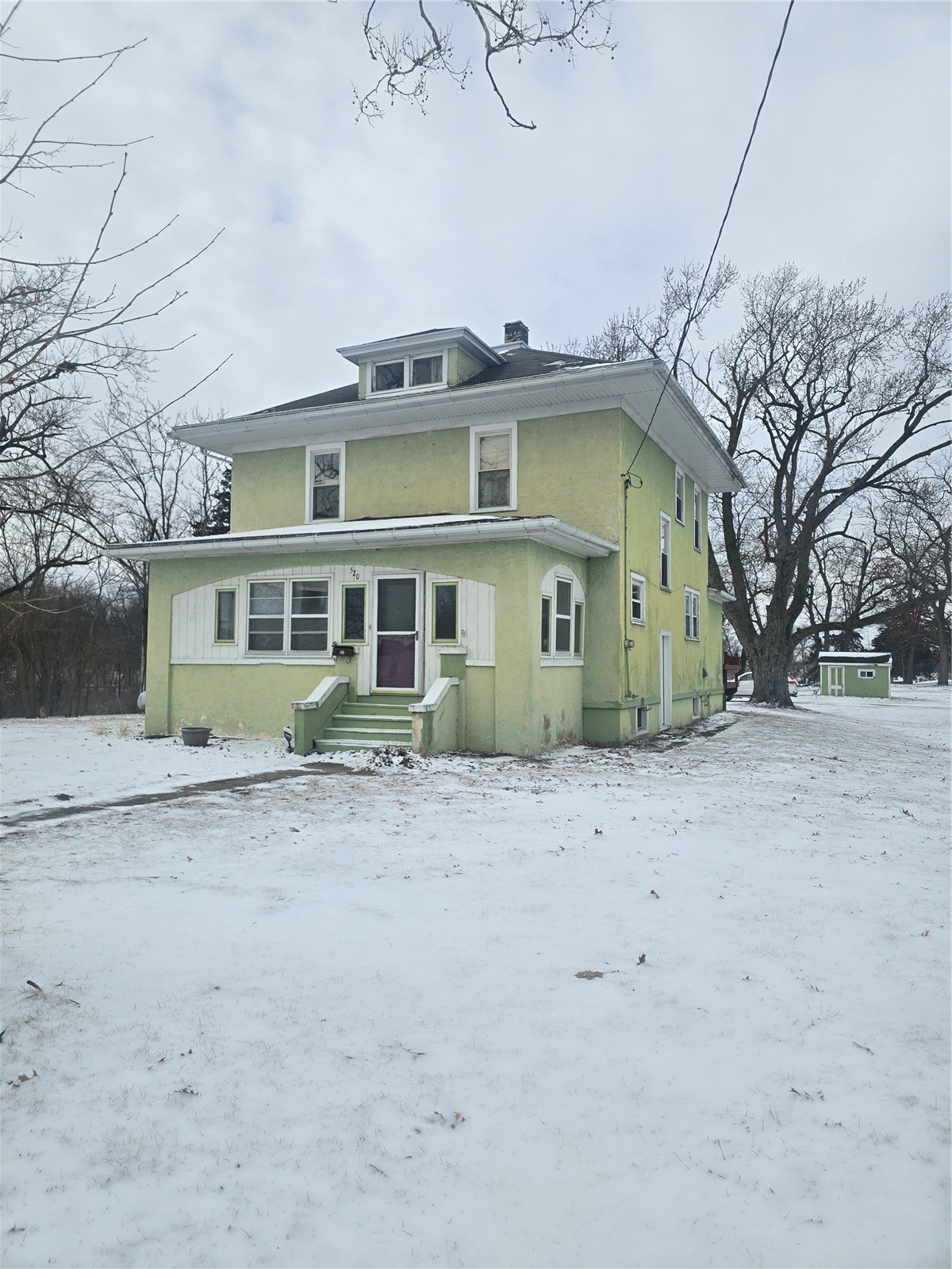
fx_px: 843
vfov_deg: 73.9
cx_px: 476
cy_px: 634
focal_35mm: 23
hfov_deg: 58.9
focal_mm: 6.3
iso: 12
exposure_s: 1/1013
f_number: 1.7
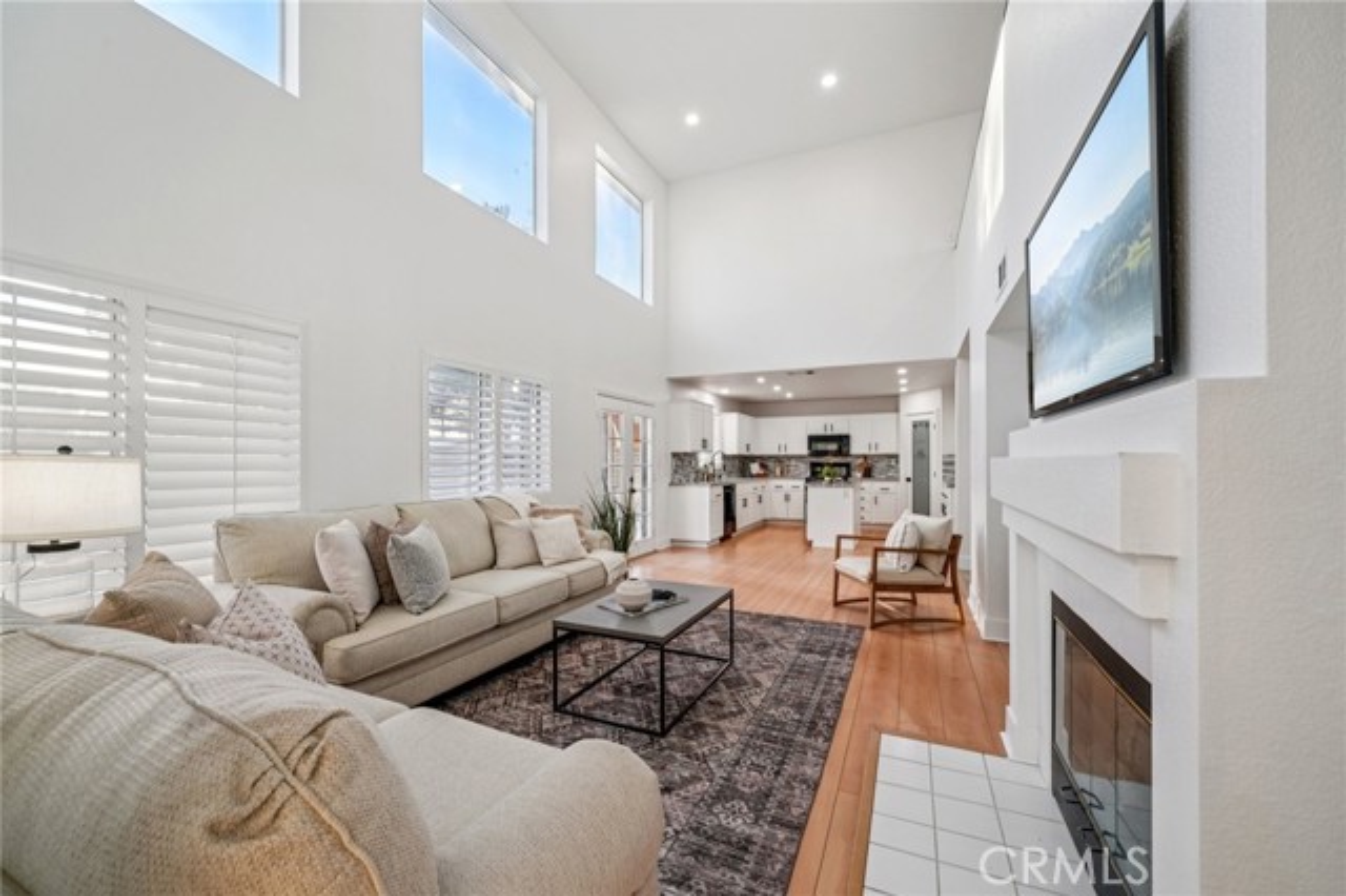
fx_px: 523
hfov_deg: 104.3
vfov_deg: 81.1
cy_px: 448
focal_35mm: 14
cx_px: 673
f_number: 8
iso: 400
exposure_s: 1/25
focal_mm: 14
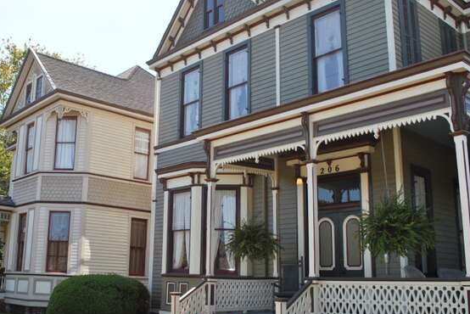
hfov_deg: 48.8
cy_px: 158
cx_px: 163
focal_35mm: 39
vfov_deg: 34.2
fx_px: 509
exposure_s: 1/200
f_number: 8
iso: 100
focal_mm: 18
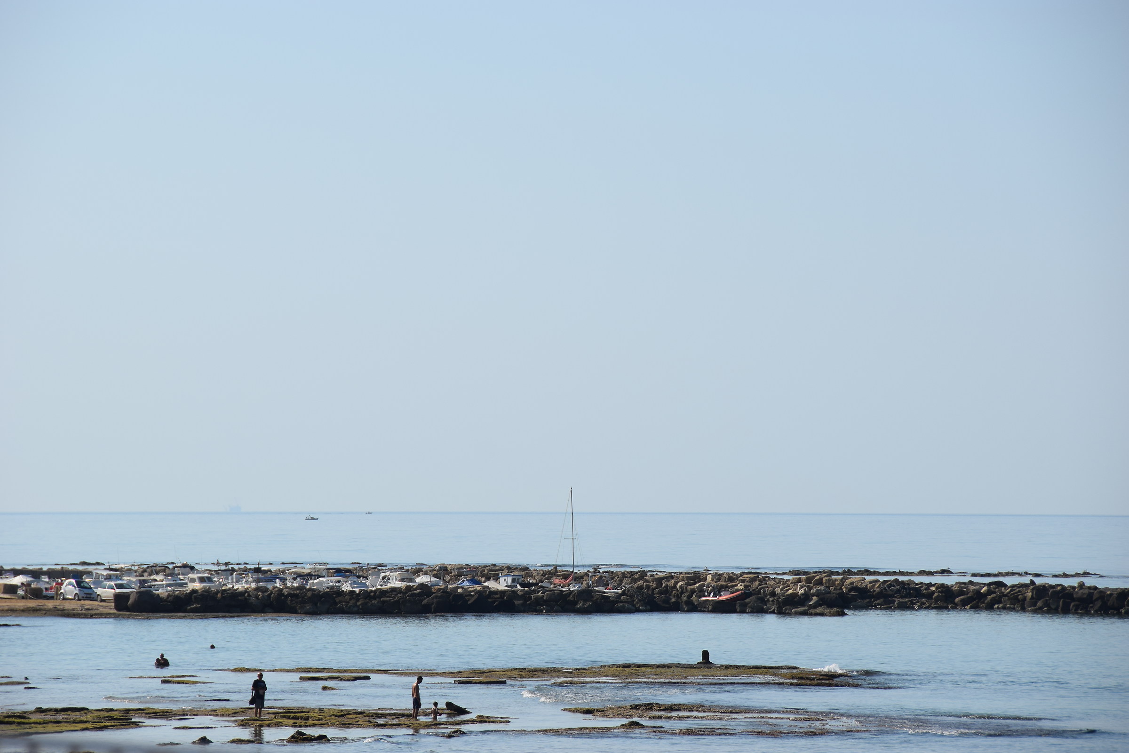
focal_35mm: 202
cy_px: 376
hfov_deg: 10.2
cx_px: 564
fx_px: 6350
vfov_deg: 6.8
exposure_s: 1/1000
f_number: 8
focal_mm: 135
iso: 200
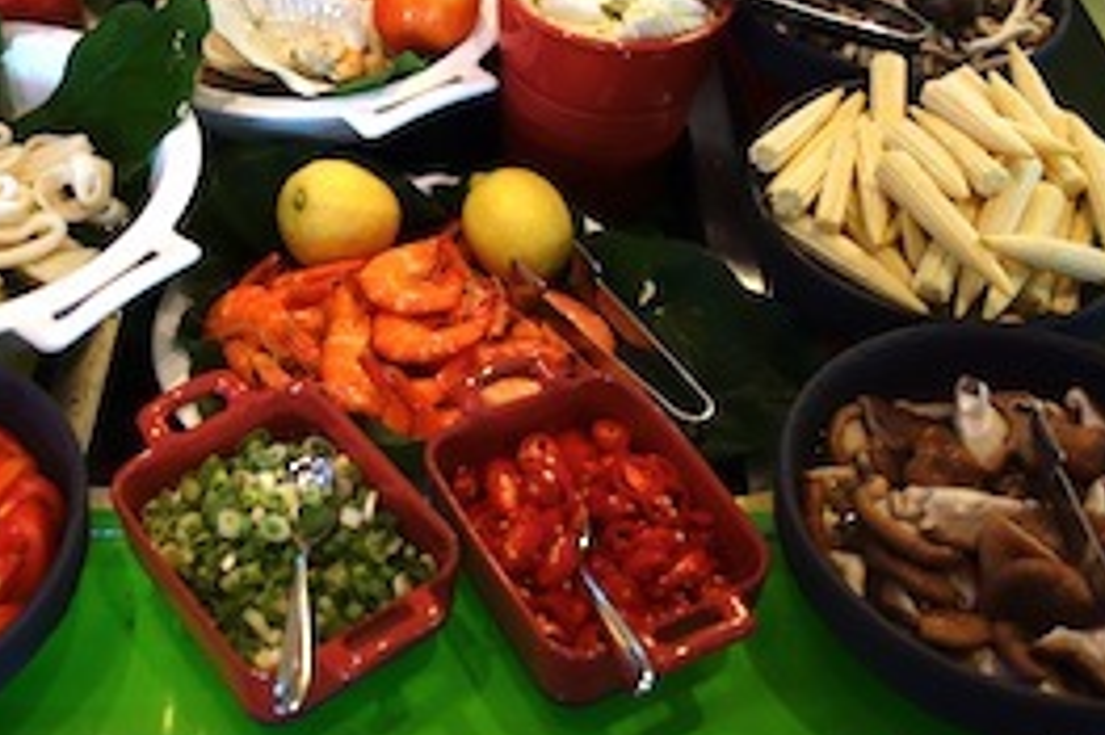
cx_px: 399
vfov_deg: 27.8
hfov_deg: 40.8
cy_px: 218
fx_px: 1472
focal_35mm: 48
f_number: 1.8
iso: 800
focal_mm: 10.4
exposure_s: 1/30
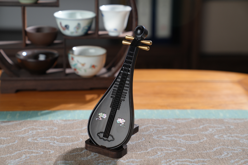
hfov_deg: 28.8
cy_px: 82
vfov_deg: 19.5
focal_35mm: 70
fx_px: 482
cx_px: 124
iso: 250
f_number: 4
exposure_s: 1/200
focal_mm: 70
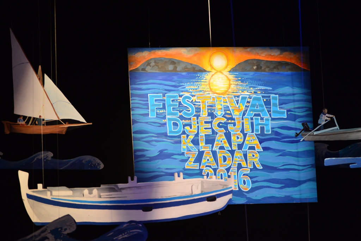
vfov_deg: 8.1
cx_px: 180
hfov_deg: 12.1
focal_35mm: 170
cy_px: 120
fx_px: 1706
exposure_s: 1/100
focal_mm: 170
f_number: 2.8
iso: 2000
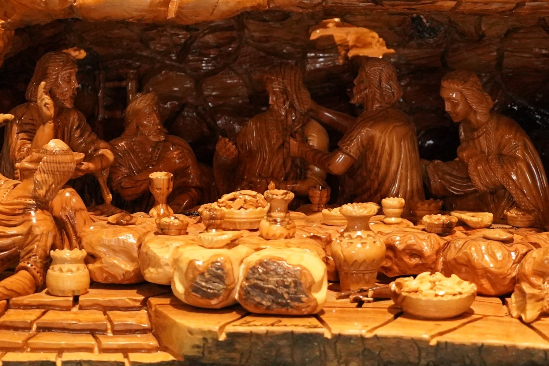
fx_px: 1067
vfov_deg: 19.5
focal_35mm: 70
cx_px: 274
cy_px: 183
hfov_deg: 28.8
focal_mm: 70
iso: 8000
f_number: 4
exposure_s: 1/200
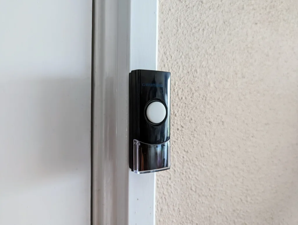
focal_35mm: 24
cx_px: 149
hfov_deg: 71.5
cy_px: 112
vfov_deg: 56.9
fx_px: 207
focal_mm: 6.81
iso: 321
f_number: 1.85
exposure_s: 1/29.2
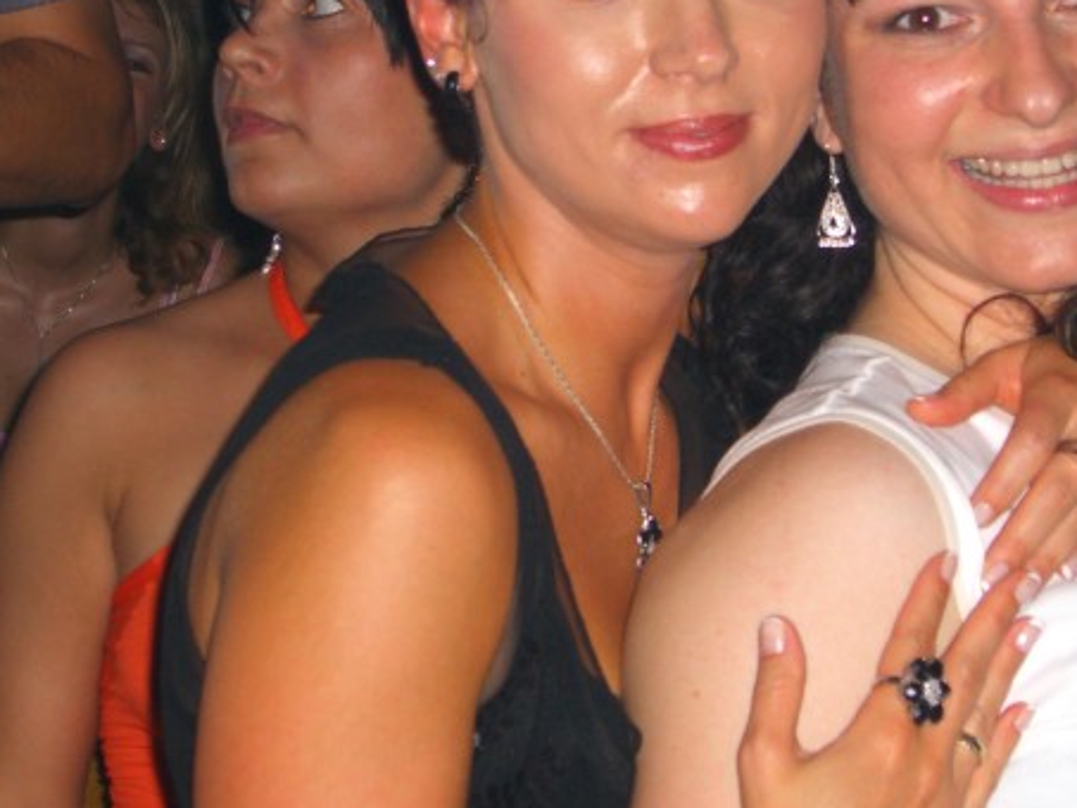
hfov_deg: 16.4
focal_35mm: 120
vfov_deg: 12.3
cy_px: 271
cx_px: 590
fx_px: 3735
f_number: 4
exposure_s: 1/60
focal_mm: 14.2
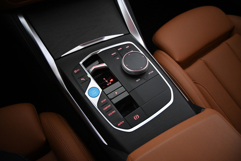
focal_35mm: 75
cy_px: 80
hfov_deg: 27.0
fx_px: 502
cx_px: 120
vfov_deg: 18.2
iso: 5600
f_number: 6.3
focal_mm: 50
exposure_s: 1/80
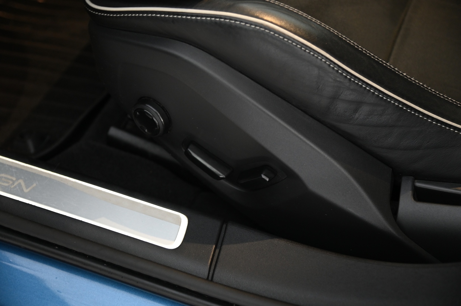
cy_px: 153
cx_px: 230
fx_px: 704
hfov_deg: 36.3
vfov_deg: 24.6
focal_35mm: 55
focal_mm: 55
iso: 2000
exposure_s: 1/13
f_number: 4
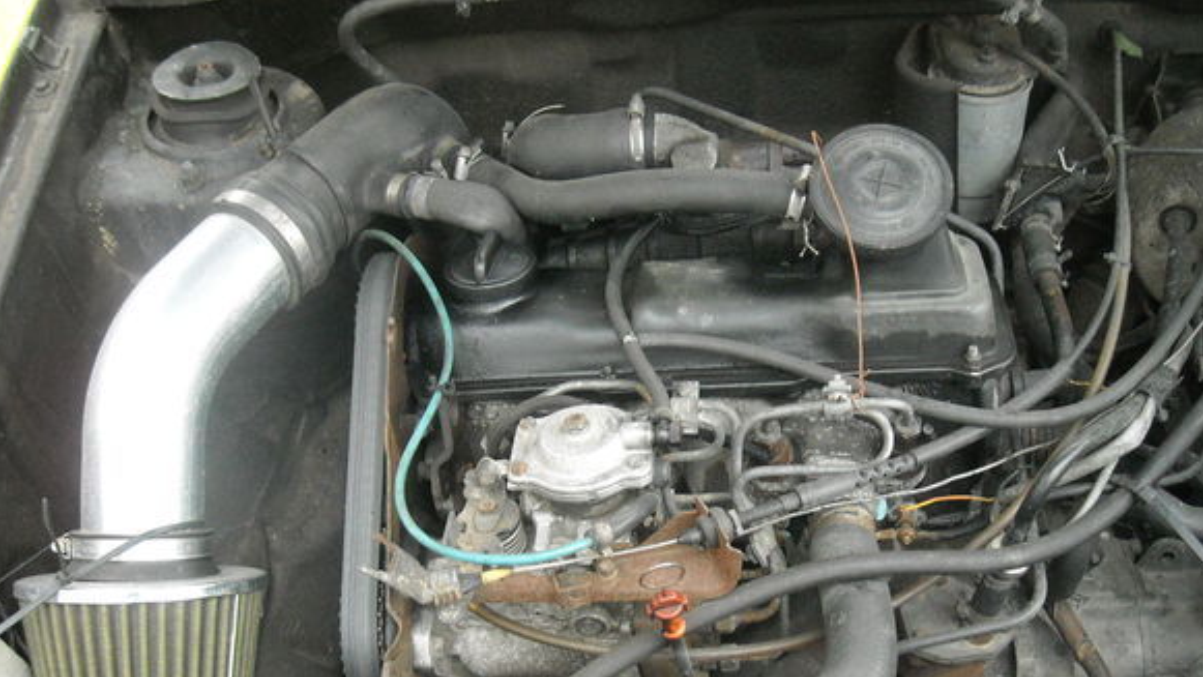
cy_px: 478
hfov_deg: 48.3
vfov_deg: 28.1
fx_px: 1340
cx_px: 619
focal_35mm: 42
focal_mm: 5.7
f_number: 2.8
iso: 541
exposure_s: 1/250
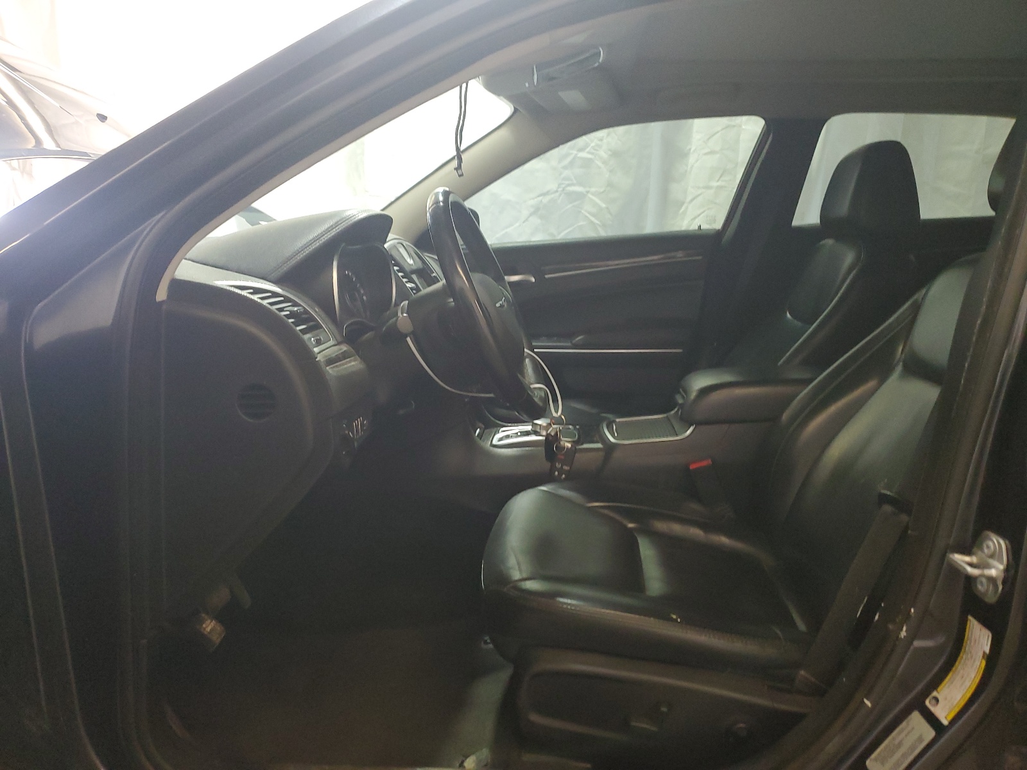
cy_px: 385
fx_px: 771
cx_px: 514
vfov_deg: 53.1
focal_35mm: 26
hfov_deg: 67.3
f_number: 1.5
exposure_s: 1/60.2
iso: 218
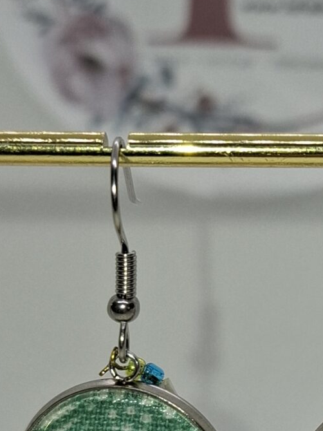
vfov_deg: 22.0
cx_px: 300
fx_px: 1094
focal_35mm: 88
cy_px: 330
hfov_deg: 16.5
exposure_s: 1/436
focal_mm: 5.54
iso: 50
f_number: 1.8
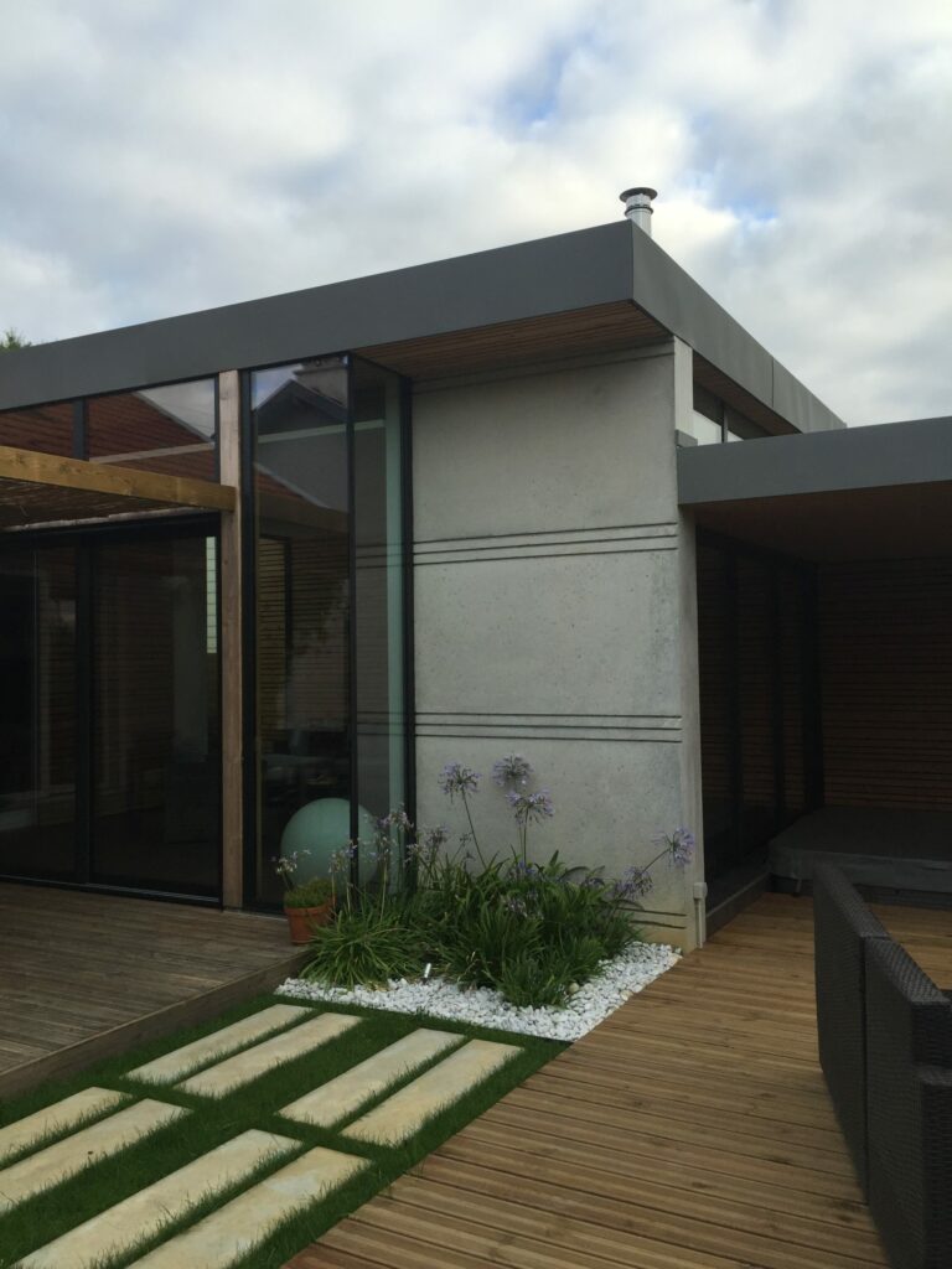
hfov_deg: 48.2
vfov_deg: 61.7
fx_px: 1063
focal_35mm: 29
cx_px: 476
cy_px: 634
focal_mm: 4.15
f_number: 2.2
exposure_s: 1/599
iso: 32
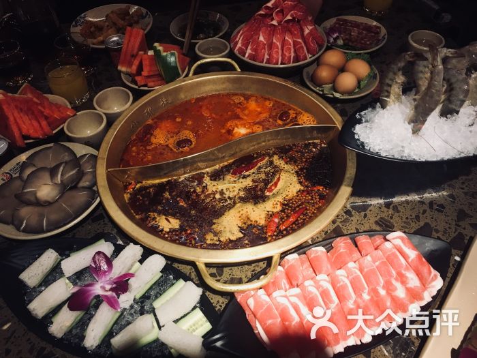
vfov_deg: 48.2
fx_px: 400
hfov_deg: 61.7
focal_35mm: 29
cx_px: 238
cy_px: 179
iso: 50
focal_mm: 4.15
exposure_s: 1/33
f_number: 2.2
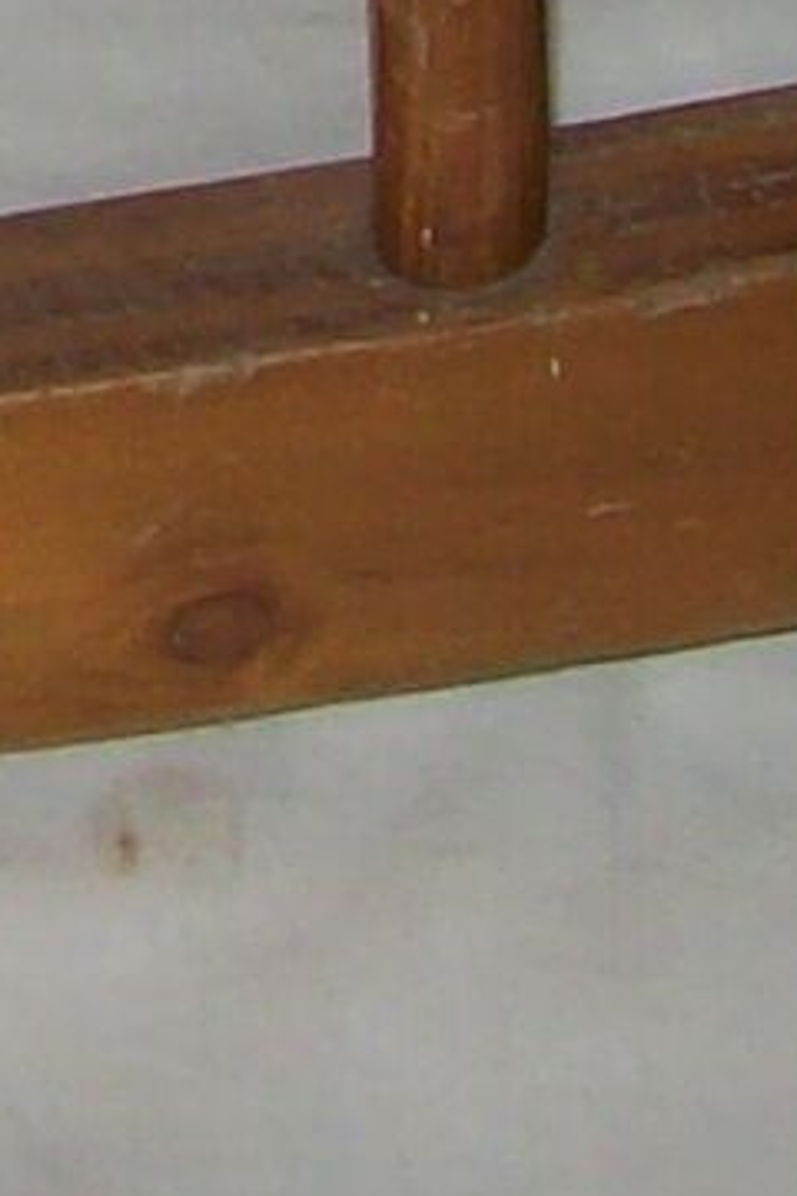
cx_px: -1388
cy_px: -1674
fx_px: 9829
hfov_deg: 4.5
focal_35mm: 296
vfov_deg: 6.6
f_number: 2.7
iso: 80
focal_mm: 6
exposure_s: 1/64
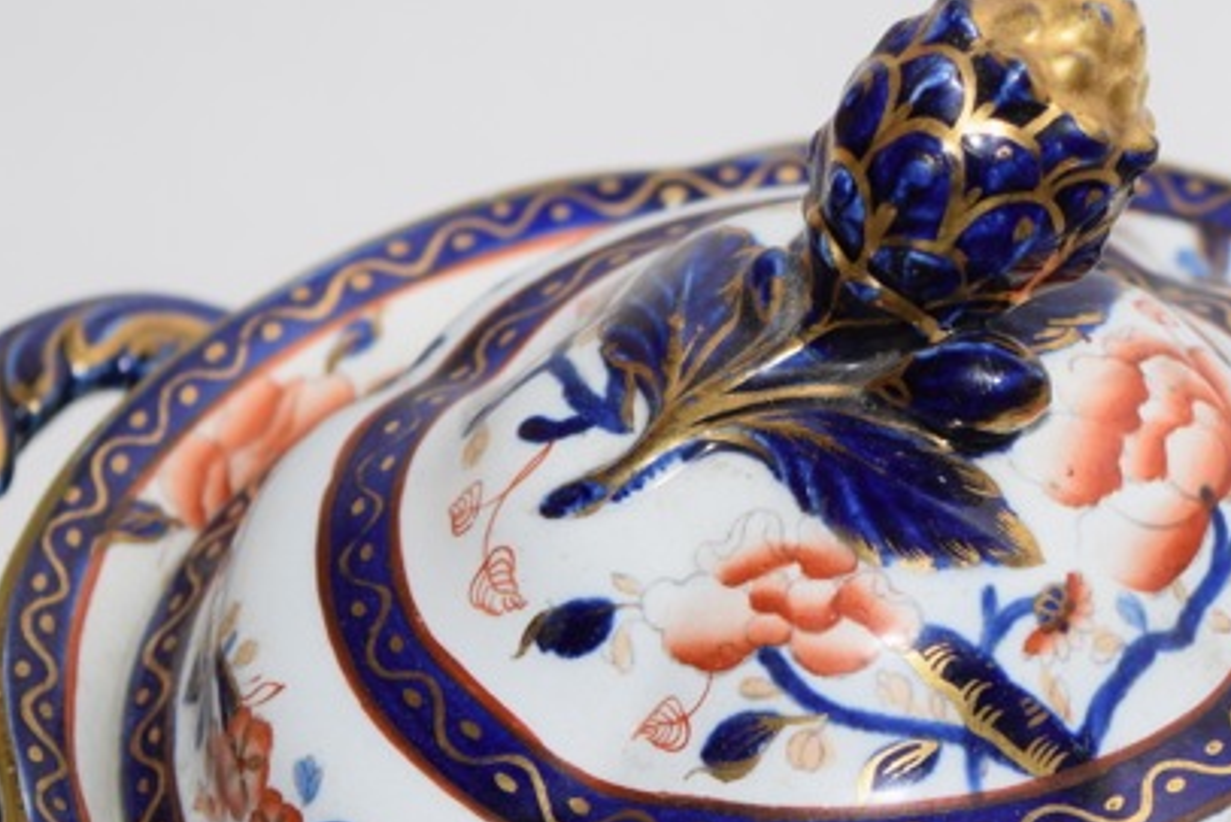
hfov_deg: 10.1
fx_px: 6951
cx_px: 998
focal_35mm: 203
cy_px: 220
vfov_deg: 6.8
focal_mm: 55
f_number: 5.6
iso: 250
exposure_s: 1/60
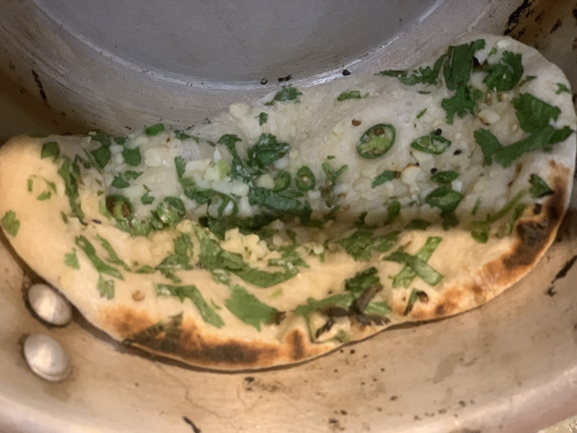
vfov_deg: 28.0
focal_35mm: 52
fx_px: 867
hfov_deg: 36.8
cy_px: 216
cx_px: 288
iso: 320
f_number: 2.4
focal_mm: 6
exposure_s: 1/33
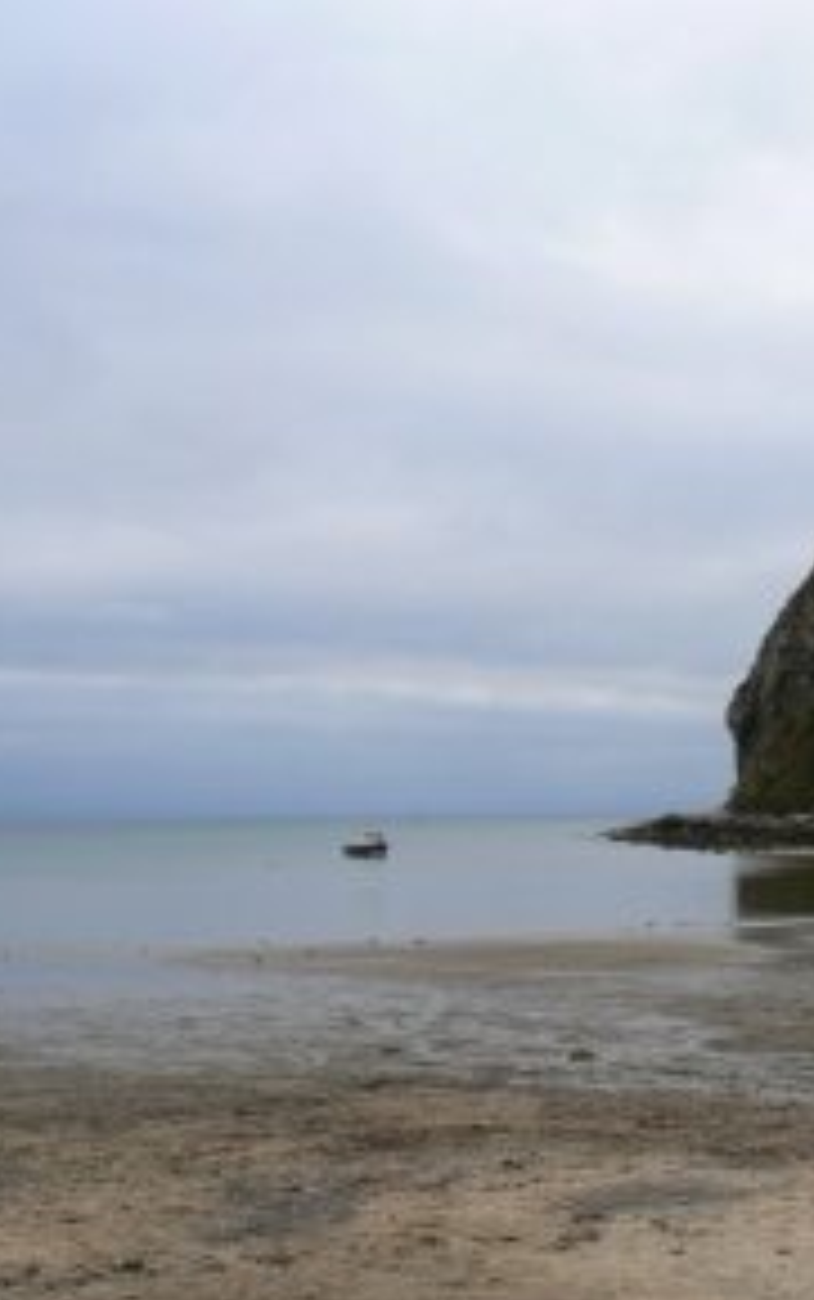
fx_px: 2020
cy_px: 720
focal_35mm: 57
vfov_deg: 35.6
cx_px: 868
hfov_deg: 21.7
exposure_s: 1/200
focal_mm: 6
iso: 80
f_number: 5.6
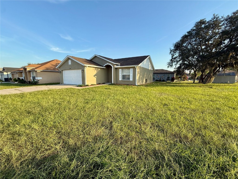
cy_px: 90
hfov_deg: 102.1
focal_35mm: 14
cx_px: 119
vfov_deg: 85.7
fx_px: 96
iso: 50
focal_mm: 2.22
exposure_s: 1/799
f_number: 2.2
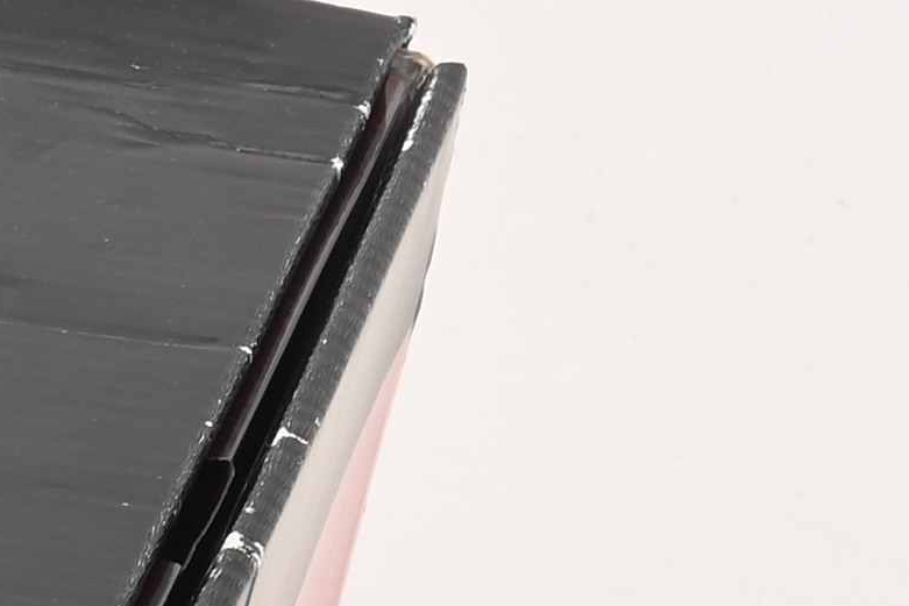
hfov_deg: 7.1
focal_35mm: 266
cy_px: 661
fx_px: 6714
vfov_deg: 5.2
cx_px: -1505
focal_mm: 34.5
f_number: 11
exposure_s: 1/200
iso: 100
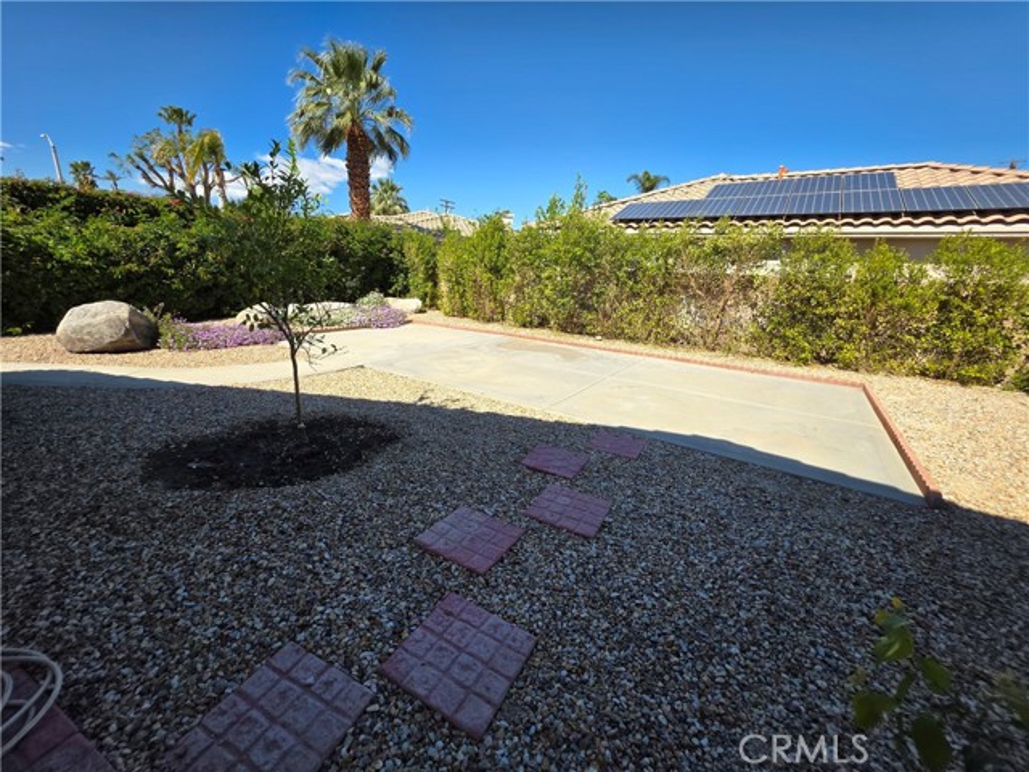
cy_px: 386
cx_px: 514
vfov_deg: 89.9
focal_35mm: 13
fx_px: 386
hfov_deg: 106.2
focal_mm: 2.2
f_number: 1.9
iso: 40
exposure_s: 1/1501
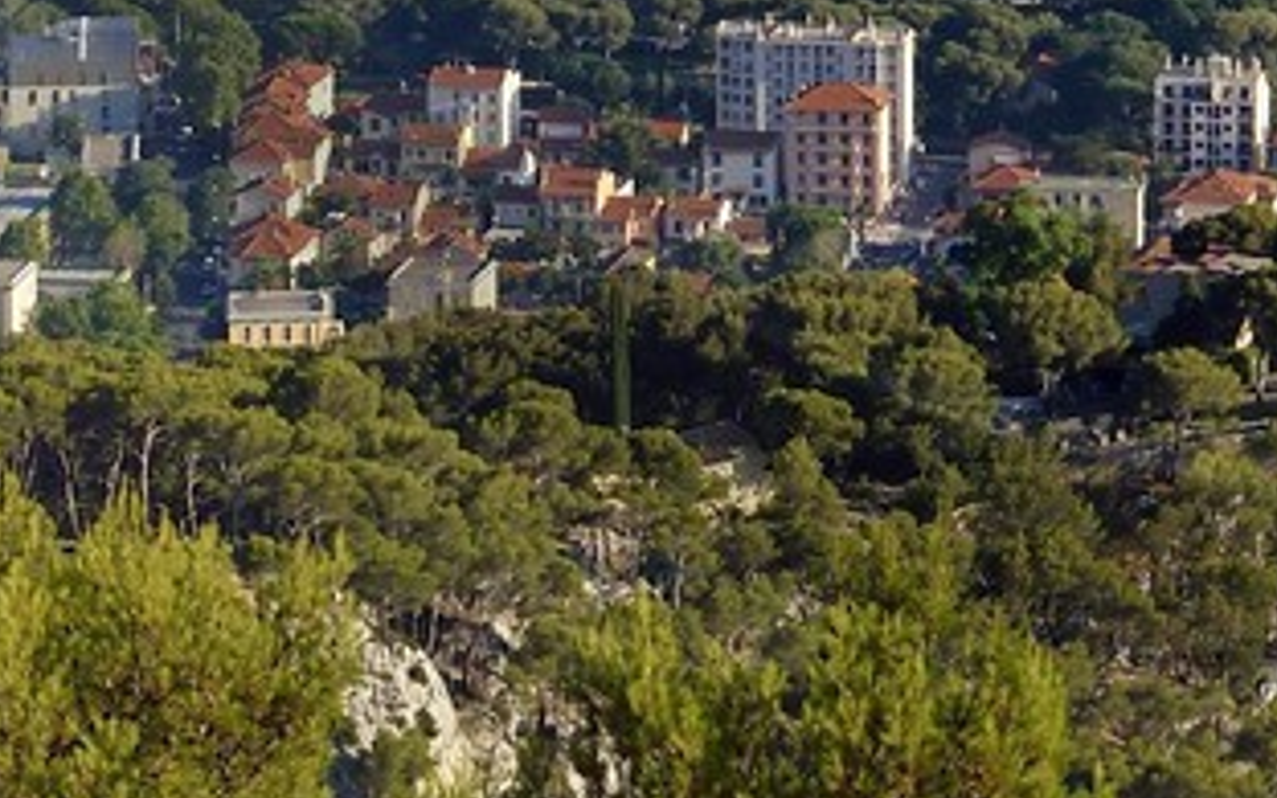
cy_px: -1007
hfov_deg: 5.7
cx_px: 1433
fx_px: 12703
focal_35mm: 365
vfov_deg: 3.6
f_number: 11
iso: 400
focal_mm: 70
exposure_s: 1/400
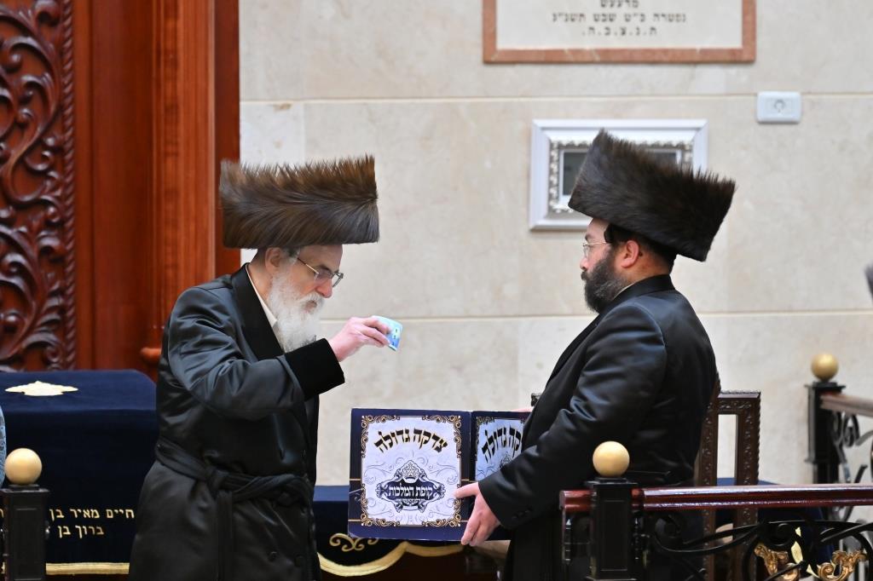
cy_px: 290
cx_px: 436
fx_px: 6715
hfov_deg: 7.4
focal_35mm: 277
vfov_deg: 5.0
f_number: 3.2
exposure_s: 1/400
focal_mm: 185
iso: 640
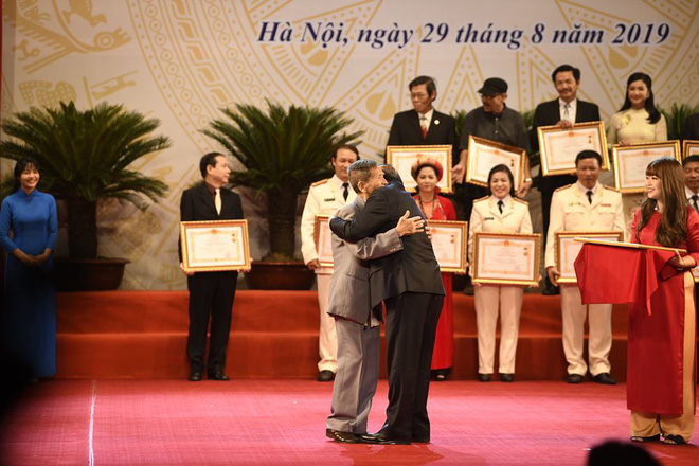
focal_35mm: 170
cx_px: 350
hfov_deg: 12.1
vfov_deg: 8.1
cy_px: 233
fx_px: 3301
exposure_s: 1/200
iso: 800
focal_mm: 170
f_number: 3.5
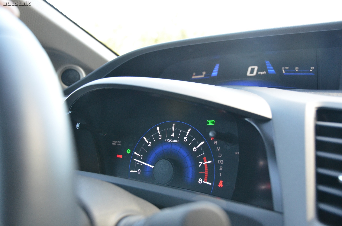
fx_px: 341
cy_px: 113
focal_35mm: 36
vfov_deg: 36.7
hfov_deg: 53.2
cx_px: 171
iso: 1600
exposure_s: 1/250
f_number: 3.8
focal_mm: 24
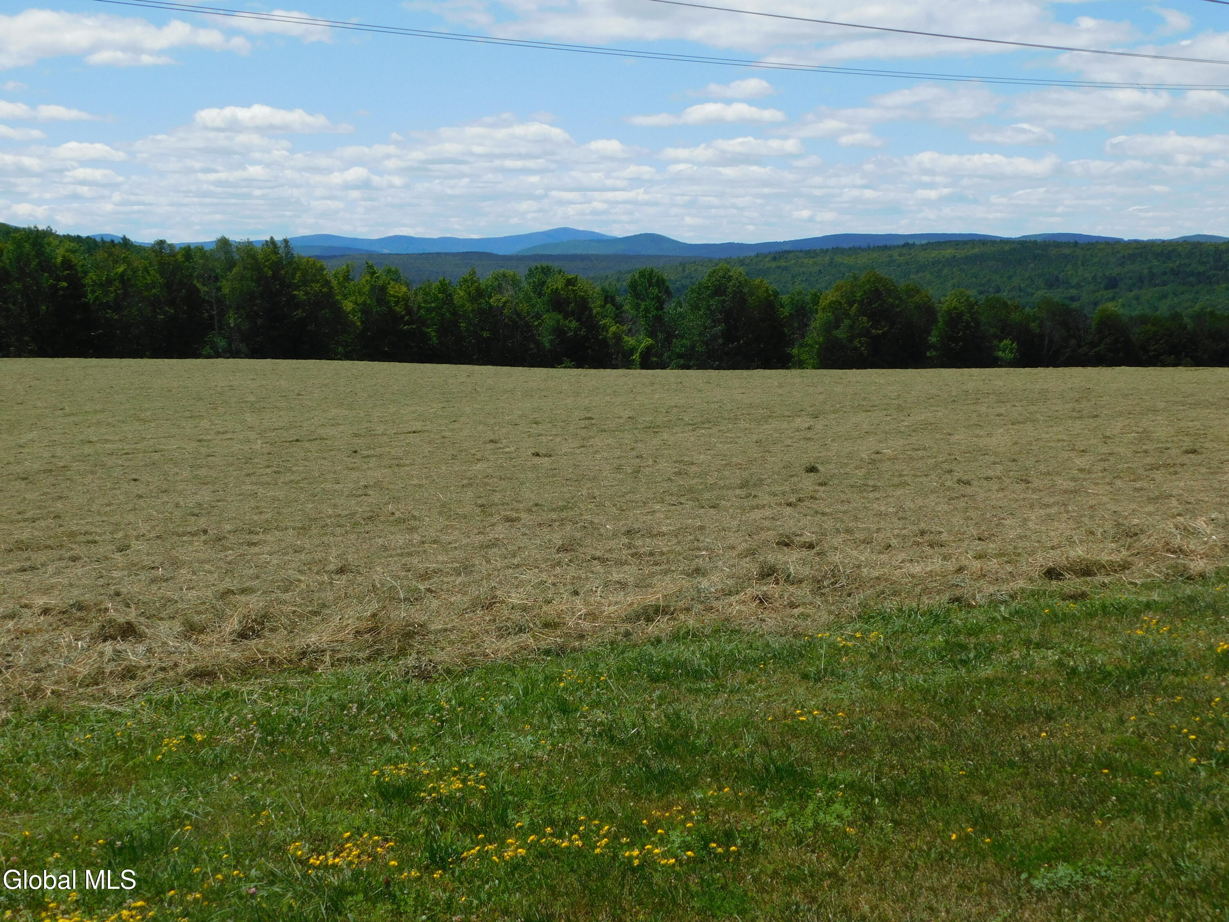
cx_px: 614
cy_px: 461
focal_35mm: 51
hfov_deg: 37.5
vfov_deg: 28.6
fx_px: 1811
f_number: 3.8
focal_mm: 9
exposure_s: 1/1250
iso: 125
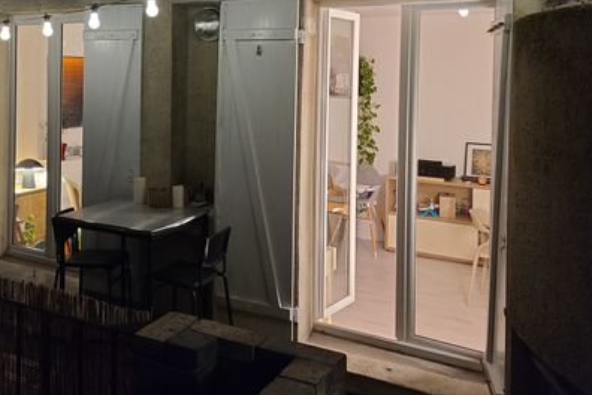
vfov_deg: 31.7
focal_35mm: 41
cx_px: 151
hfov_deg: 45.8
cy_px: 75
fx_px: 674
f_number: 1.8
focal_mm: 5.4
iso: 800
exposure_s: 1/24
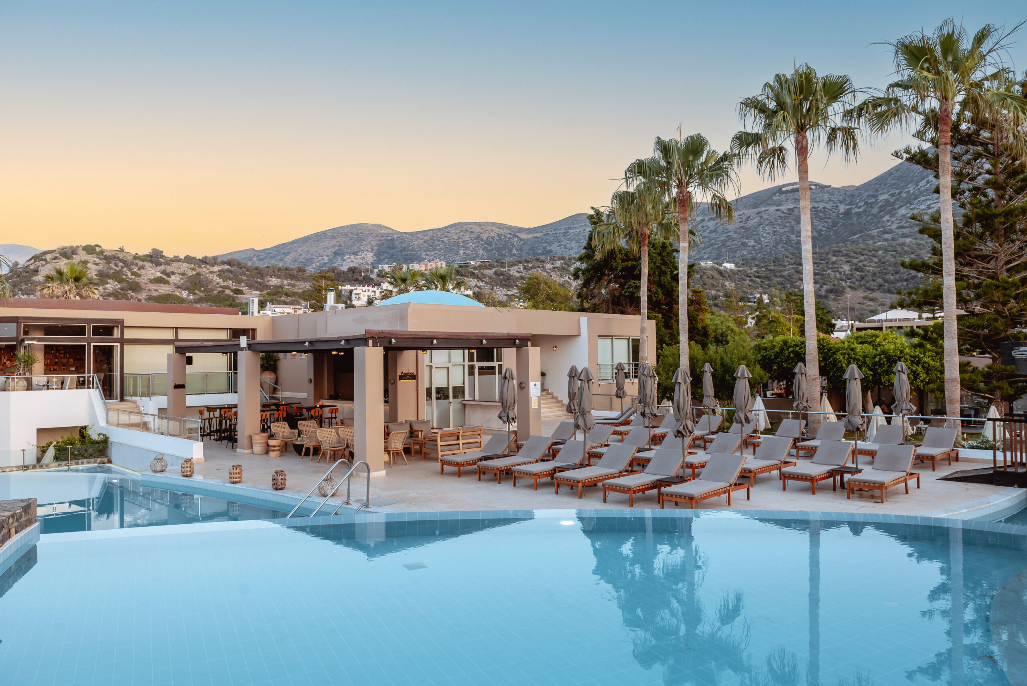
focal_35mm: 24
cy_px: 343
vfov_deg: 53.2
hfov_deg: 73.7
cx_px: 514
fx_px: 685
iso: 400
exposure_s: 1/200
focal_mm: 24
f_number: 6.3
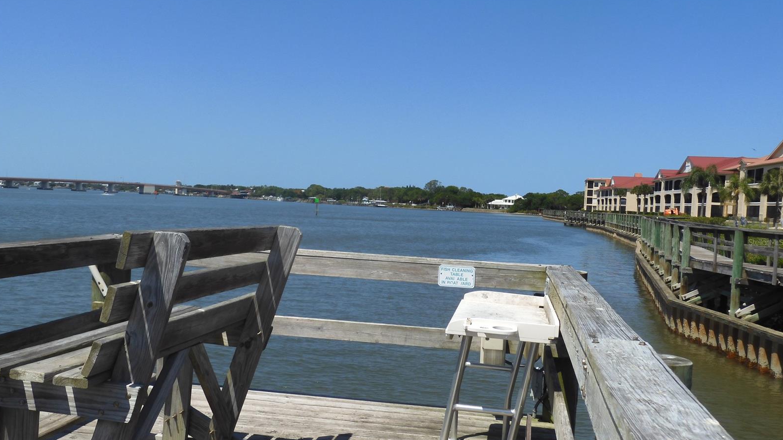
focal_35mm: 33
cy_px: 242
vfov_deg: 35.6
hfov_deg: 59.5
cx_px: 390
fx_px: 685
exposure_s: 1/1600
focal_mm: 5.4
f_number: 3.5
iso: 100
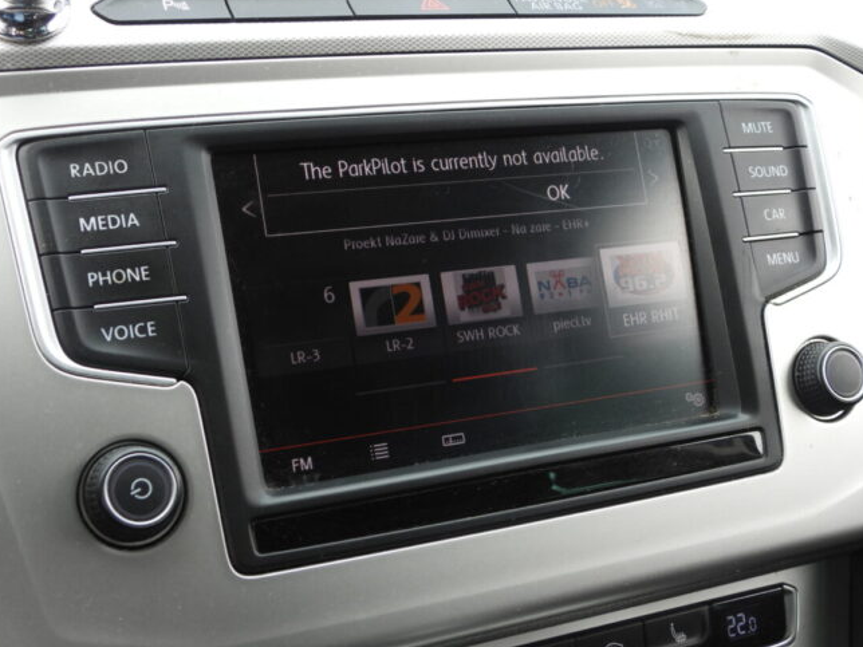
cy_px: 319
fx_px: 1296
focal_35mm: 52
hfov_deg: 36.8
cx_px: 436
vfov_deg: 28.0
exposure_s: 1/100
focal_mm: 8.5
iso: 100
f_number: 3.2
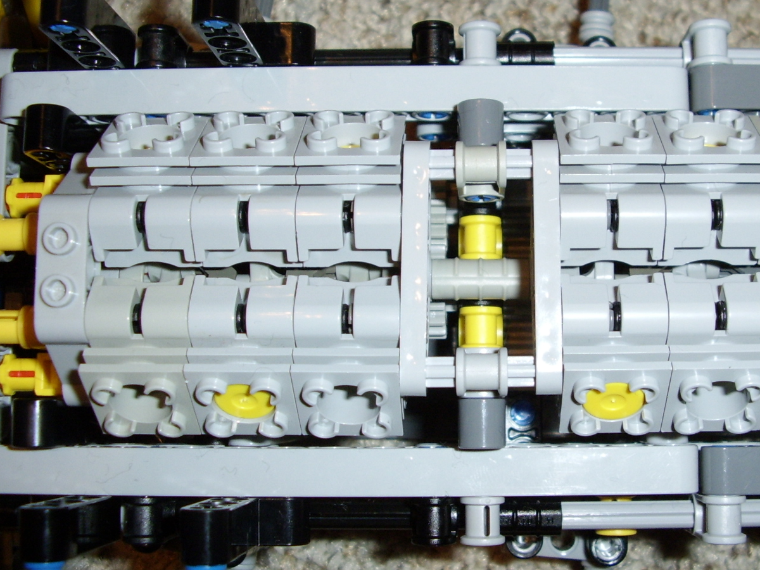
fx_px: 878
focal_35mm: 40
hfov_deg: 46.4
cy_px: 270
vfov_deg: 35.9
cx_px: 467
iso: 141
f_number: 2.9
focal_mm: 5.8
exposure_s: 1/30
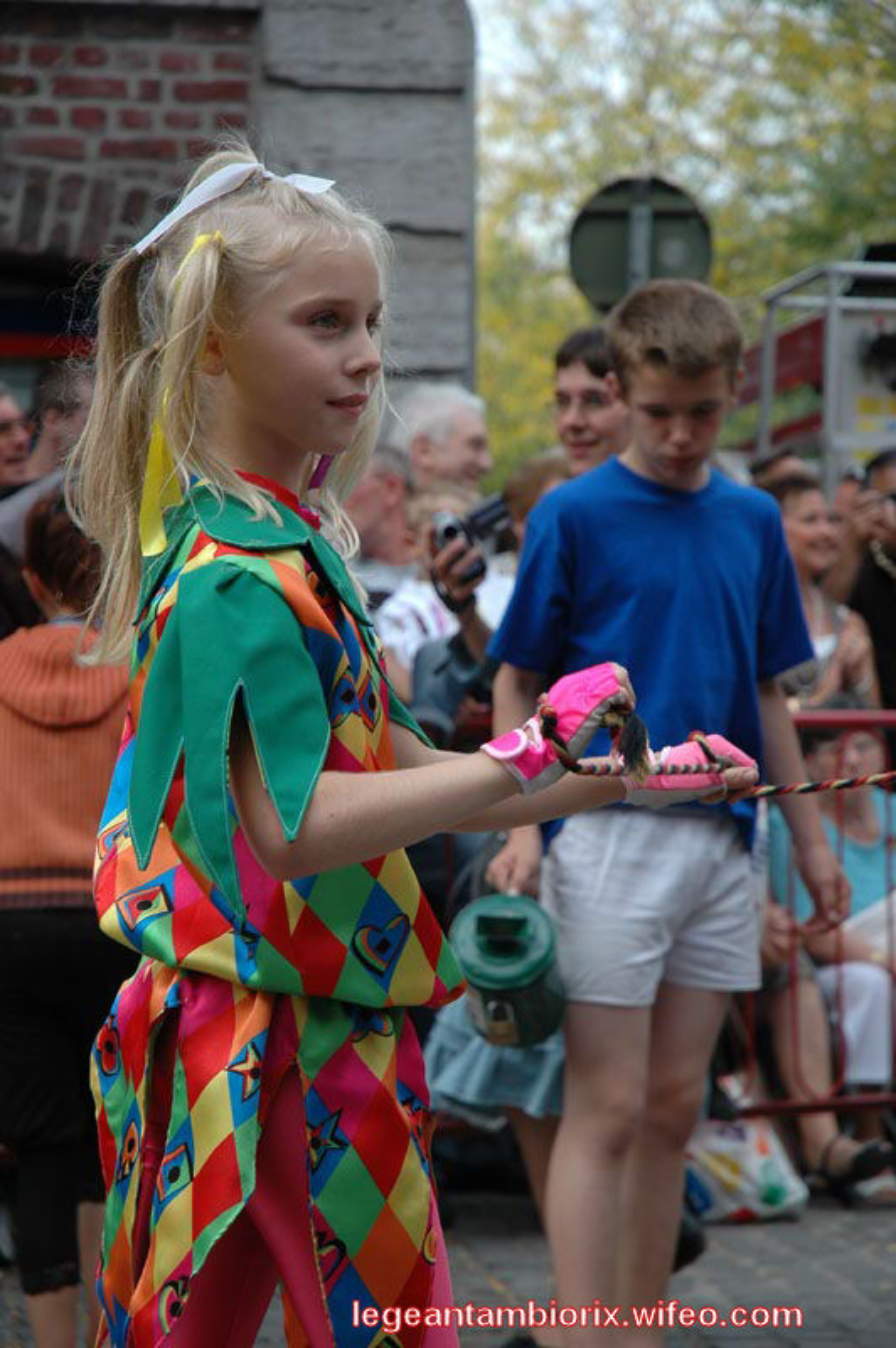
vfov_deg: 19.5
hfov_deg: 13.0
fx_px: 3926
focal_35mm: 105
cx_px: 448
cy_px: 674
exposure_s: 1/250
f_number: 4.5
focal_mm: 70
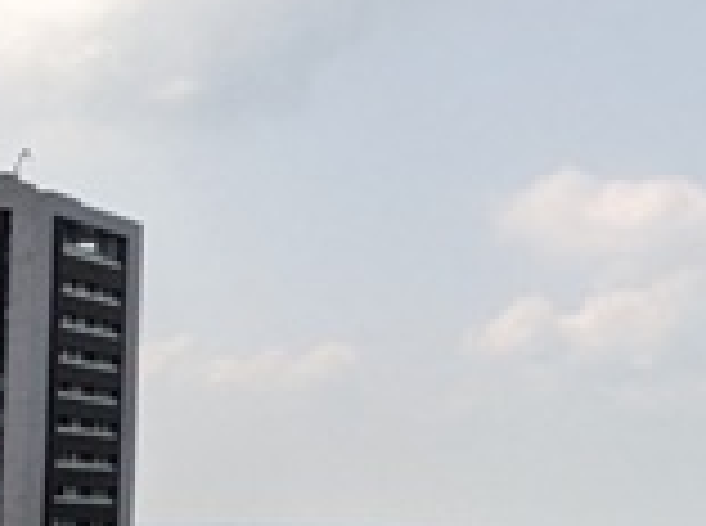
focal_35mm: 138
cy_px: 445
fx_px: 2808
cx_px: 1012
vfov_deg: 10.7
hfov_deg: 13.6
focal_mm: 4.38
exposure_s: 1/2597
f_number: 1.73
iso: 57
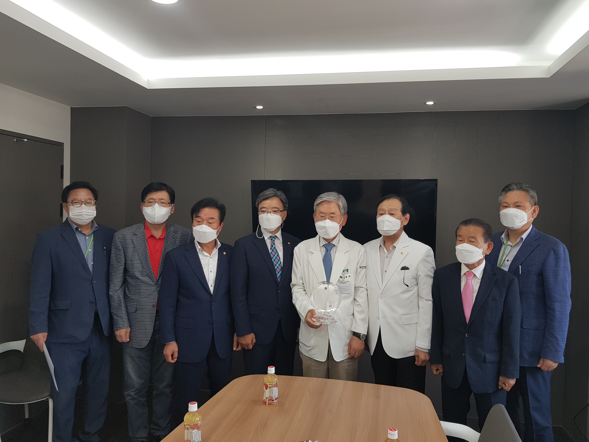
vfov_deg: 53.1
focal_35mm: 26
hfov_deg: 67.3
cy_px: 221
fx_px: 442
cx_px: 294
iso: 50
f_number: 1.7
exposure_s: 1/60
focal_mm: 4.3
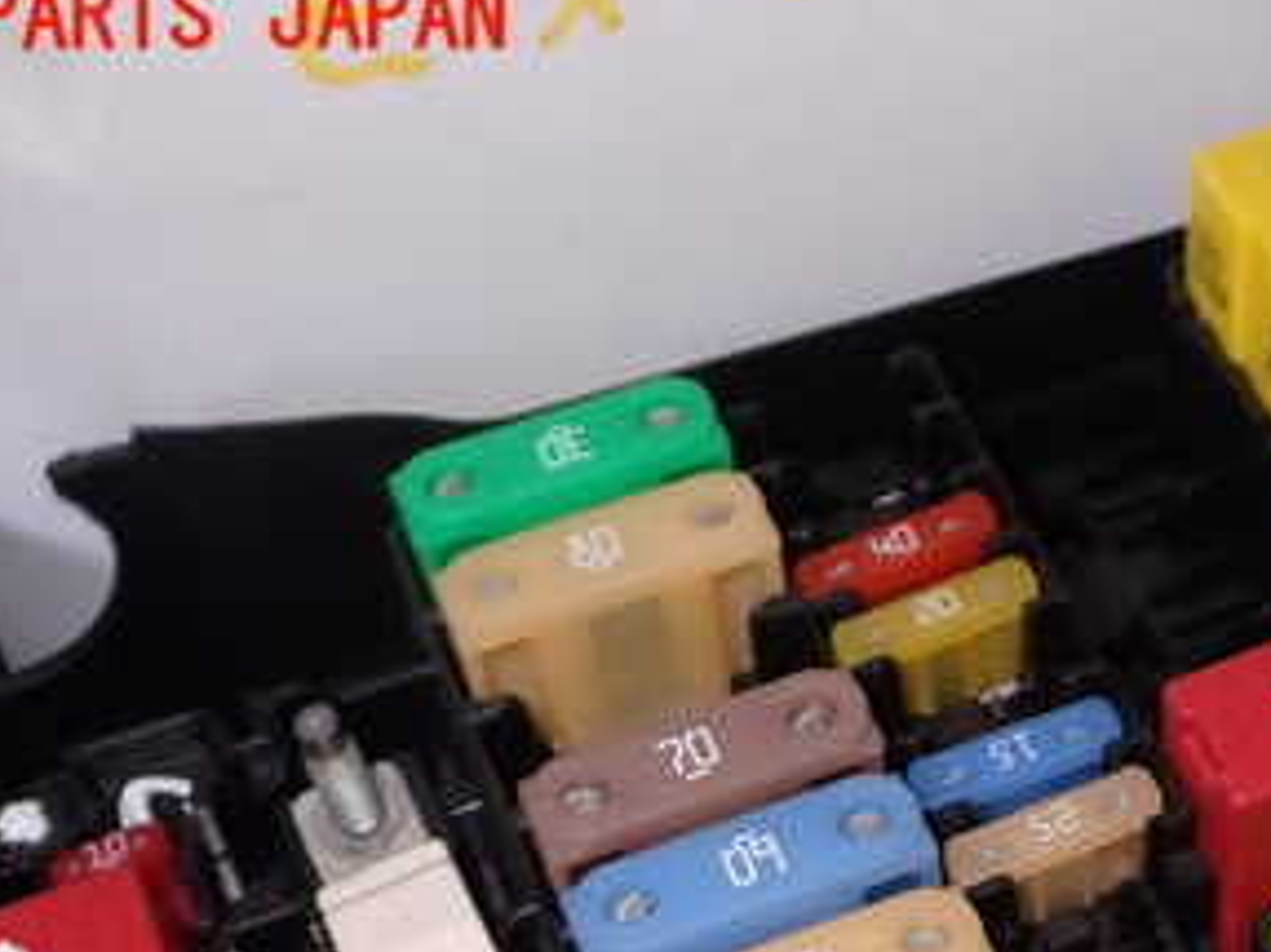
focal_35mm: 67
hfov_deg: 28.3
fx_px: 2459
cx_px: 1032
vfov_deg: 21.1
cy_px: 961
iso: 200
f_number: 7.1
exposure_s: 1/30
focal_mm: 5.79
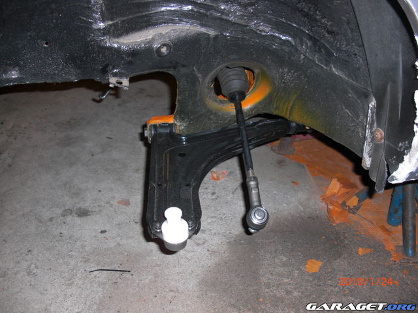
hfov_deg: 51.4
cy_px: 156
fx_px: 435
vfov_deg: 39.7
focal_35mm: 36
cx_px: 209
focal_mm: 6.3
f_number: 2.8
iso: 100
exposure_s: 1/60
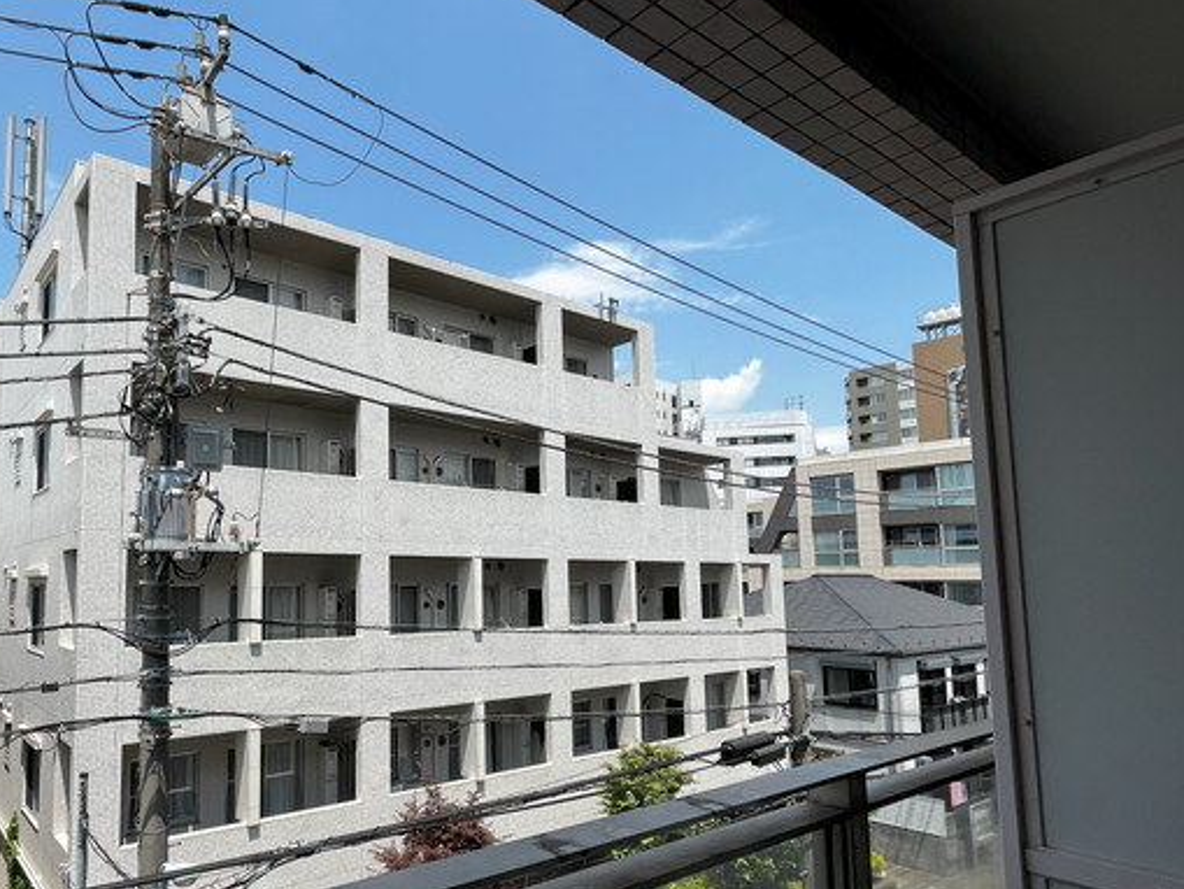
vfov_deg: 60.8
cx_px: 372
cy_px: 512
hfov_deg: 73.5
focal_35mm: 22
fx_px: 753
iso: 32
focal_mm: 1.54
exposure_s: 1/1155
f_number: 2.4
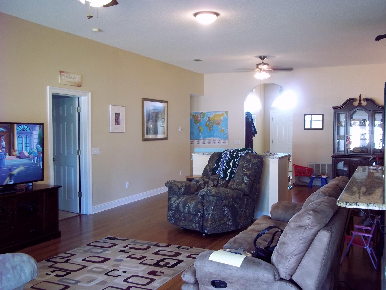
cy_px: 145
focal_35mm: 36
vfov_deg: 39.7
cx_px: 193
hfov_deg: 51.4
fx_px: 401
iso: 160
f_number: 3.1
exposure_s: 1/13
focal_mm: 6.5
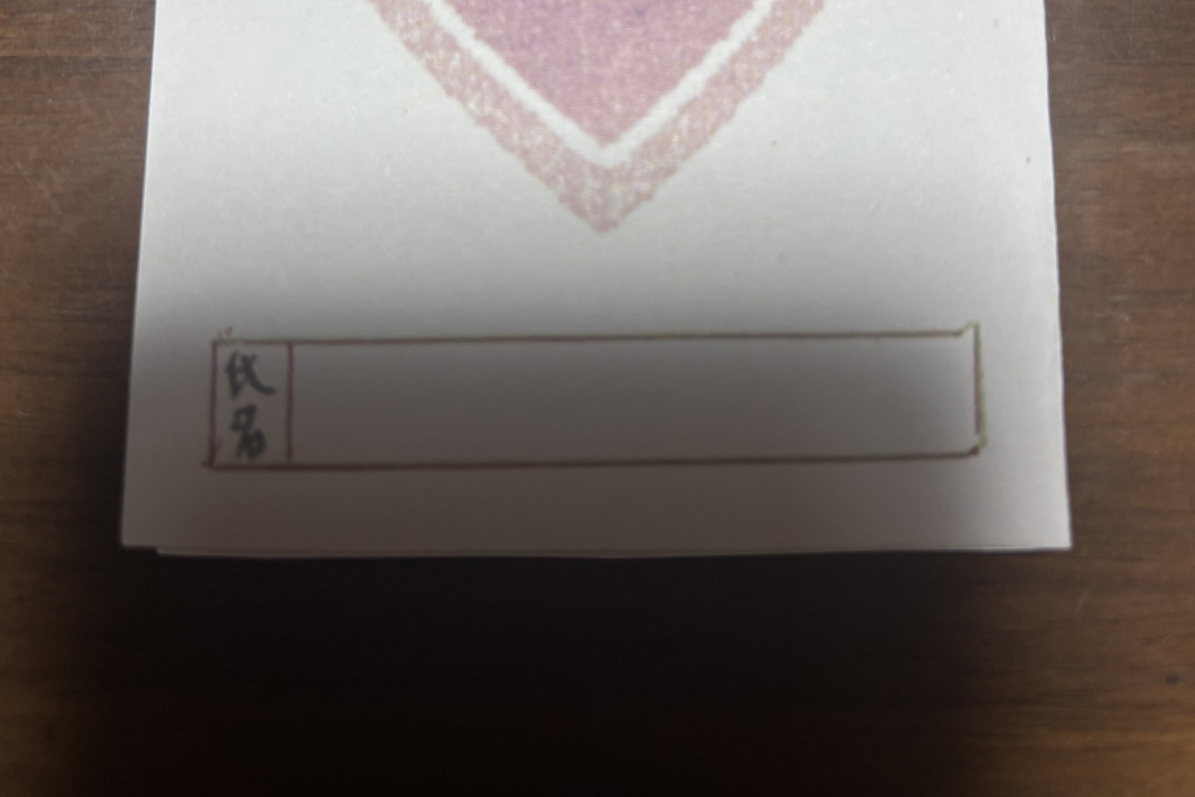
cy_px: 55
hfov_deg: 51.9
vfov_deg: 33.7
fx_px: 1228
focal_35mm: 37
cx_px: 600
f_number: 1.6
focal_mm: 6
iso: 64
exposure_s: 1/100
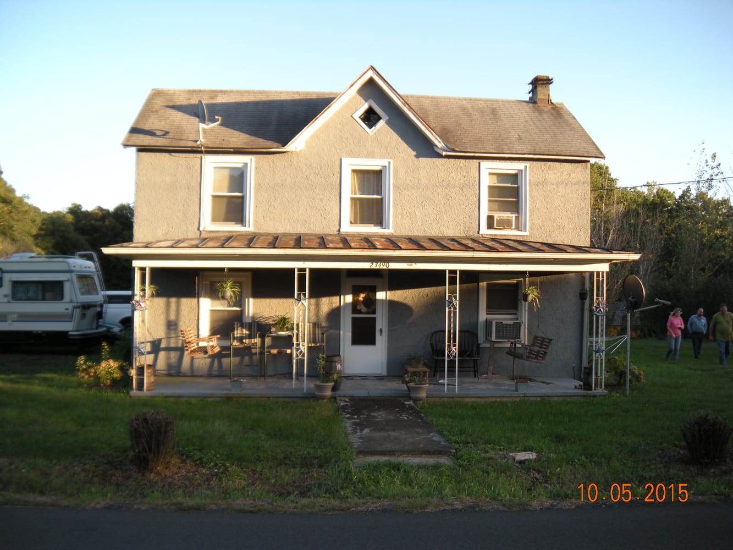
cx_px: 366
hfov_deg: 52.6
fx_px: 741
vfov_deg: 40.7
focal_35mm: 35
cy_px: 275
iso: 64
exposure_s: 1/93.2
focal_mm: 5.9
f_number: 3.8
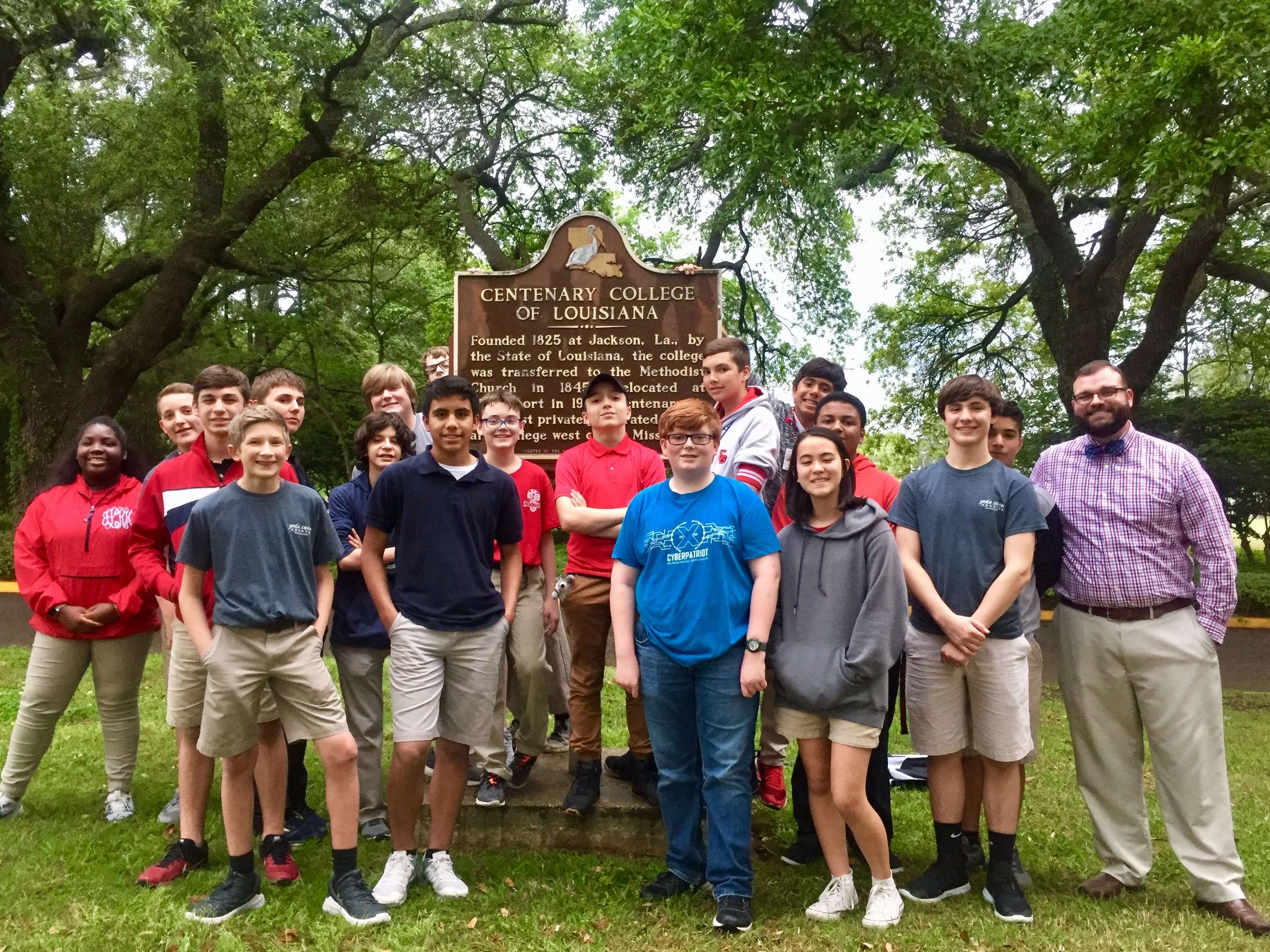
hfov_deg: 60.0
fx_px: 1101
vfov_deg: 46.8
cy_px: 487
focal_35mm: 30
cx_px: 630
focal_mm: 4.15
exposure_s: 1/30
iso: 200
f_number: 2.2
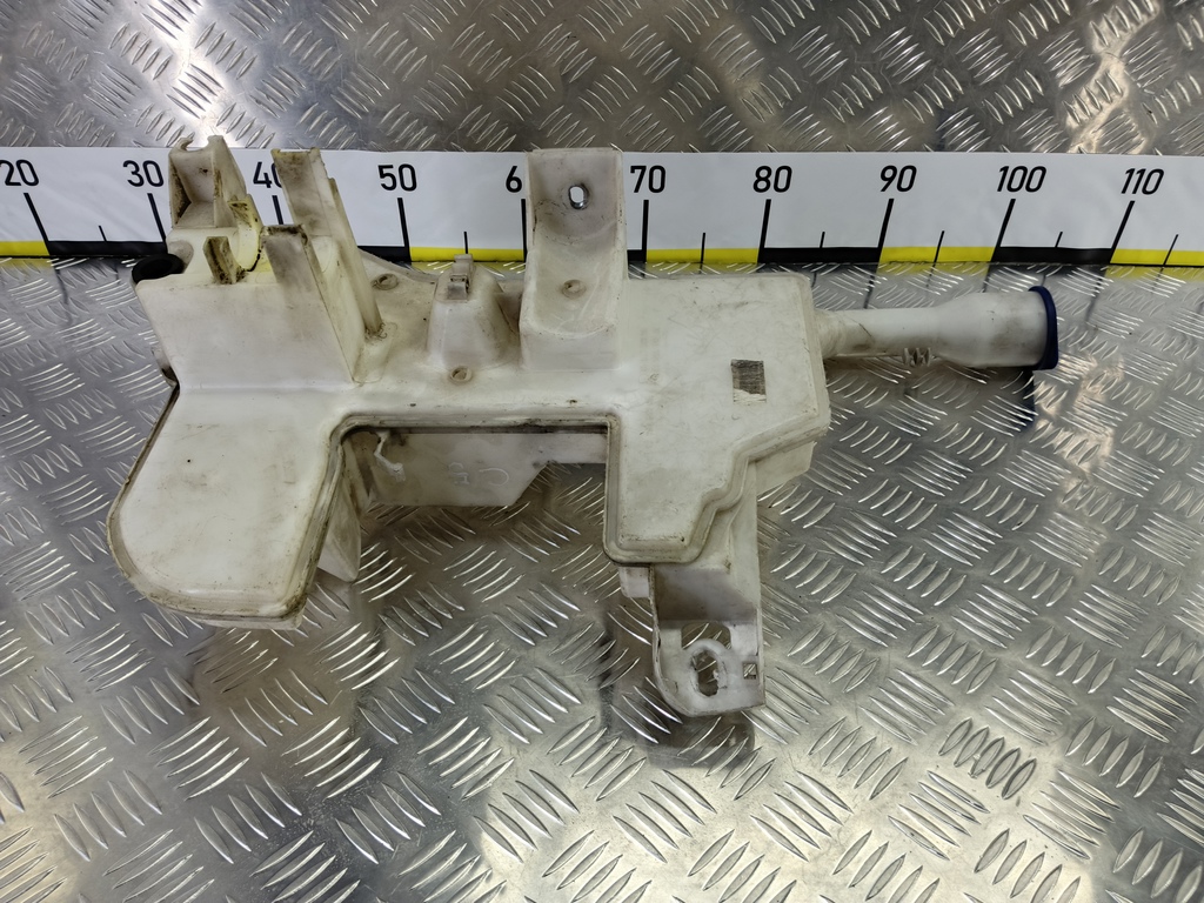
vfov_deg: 58.9
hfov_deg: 73.9
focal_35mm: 23
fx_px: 800
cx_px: 602
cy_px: 452
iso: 91
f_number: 1.6
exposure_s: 1/50
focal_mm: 4.11
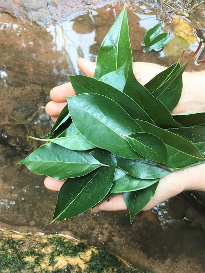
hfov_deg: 48.2
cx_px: 102
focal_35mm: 29
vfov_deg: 61.6
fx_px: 229
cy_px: 136
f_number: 2.2
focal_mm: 4.15
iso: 100
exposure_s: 1/33
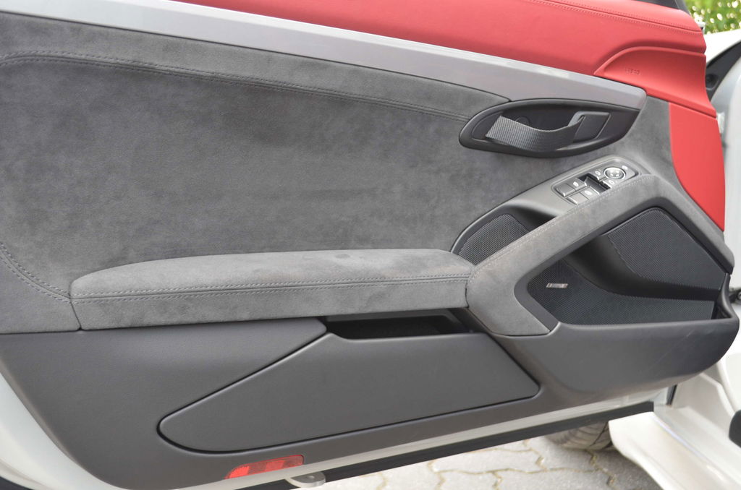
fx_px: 924
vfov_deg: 29.7
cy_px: 245
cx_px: 370
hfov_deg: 43.7
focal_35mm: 45
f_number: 4.5
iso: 400
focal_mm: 30
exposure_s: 1/80
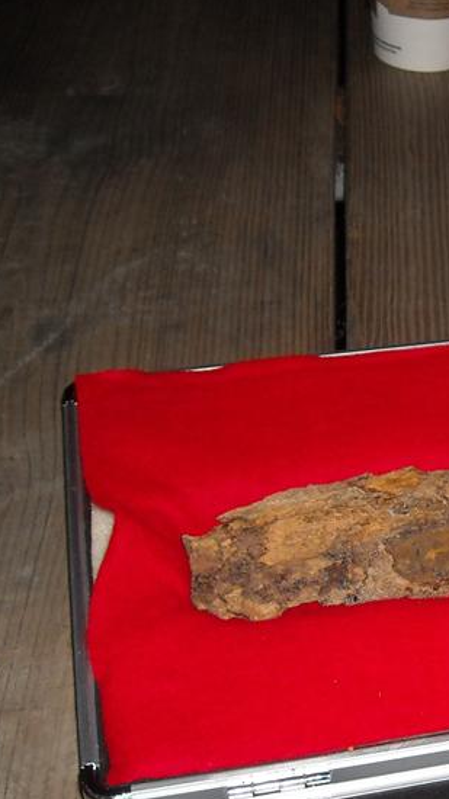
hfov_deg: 16.1
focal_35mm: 71
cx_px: 574
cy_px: 503
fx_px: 1504
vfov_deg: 29.6
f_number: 2.8
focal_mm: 5.7
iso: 200
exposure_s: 1/60
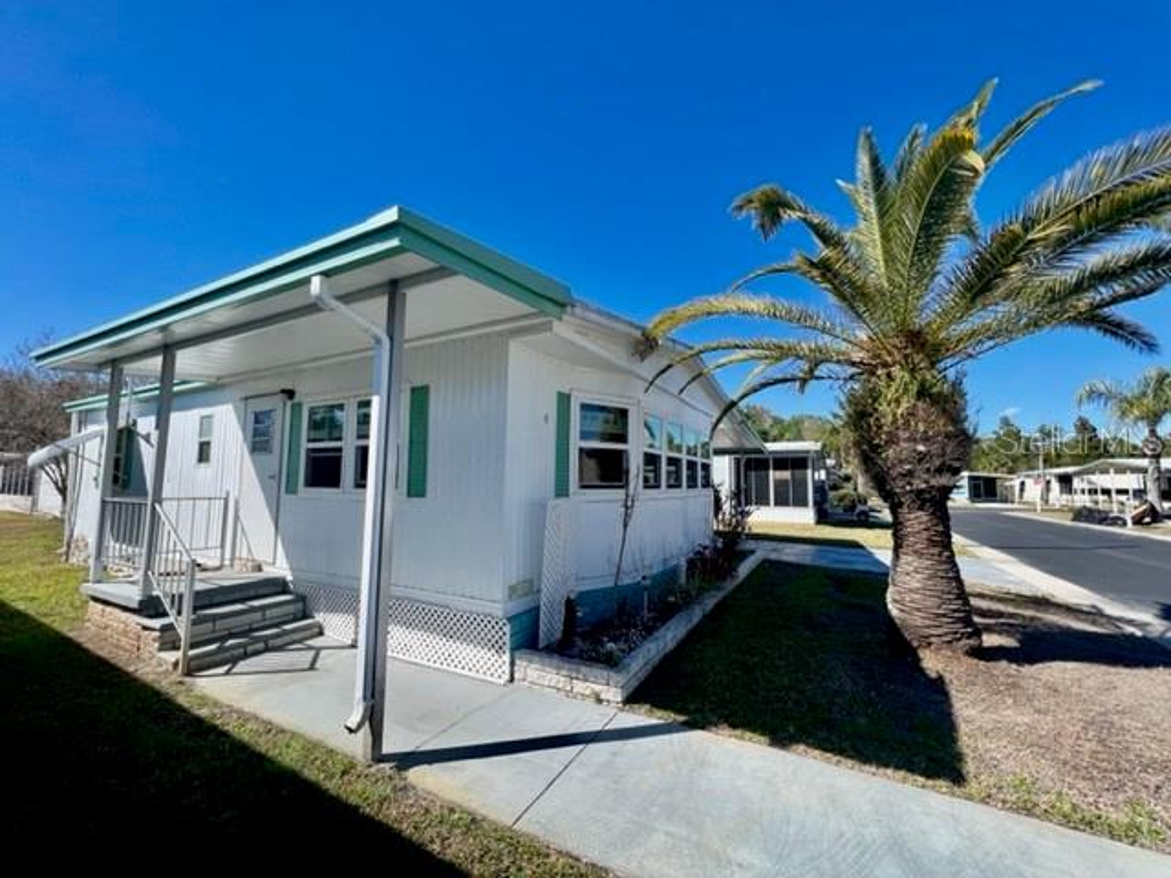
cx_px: 586
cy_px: 439
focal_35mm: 13
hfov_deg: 106.2
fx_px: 440
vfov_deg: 89.9
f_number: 1.8
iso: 32
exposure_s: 1/1074
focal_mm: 1.57
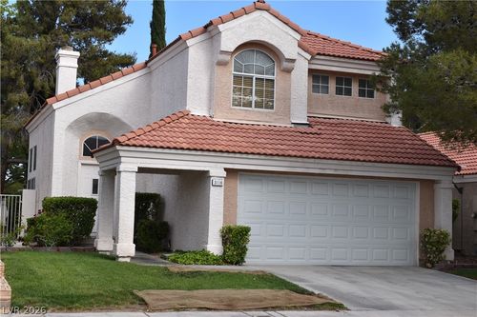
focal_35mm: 57
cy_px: 158
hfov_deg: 35.1
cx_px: 238
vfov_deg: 23.8
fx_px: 755
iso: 100
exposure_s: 1/250
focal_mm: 38
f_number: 8
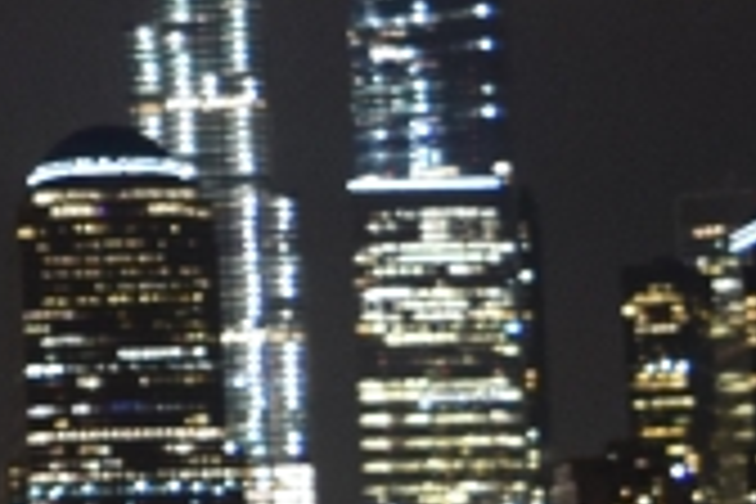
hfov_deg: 9.1
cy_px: 198
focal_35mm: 219
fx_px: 4599
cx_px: -441
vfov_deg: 6.3
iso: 1600
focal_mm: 24
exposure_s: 1/8
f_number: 4
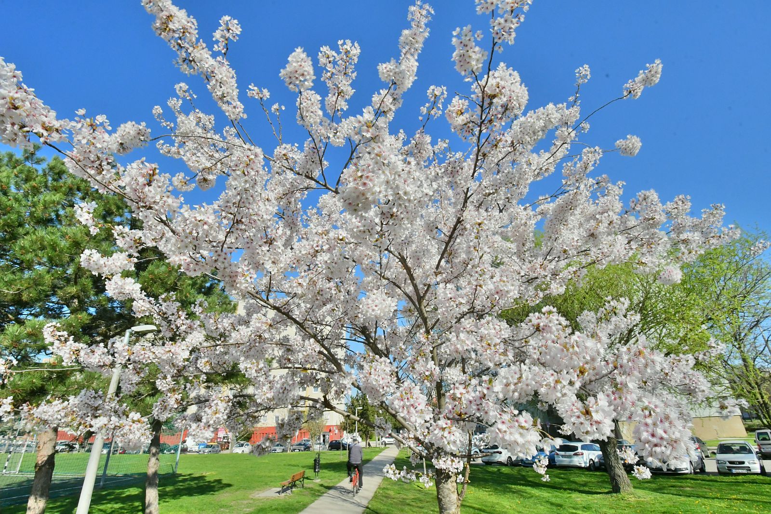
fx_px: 321
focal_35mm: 15
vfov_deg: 77.3
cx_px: 386
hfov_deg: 100.4
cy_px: 257
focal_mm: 10
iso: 5000
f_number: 20
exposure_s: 1/1600
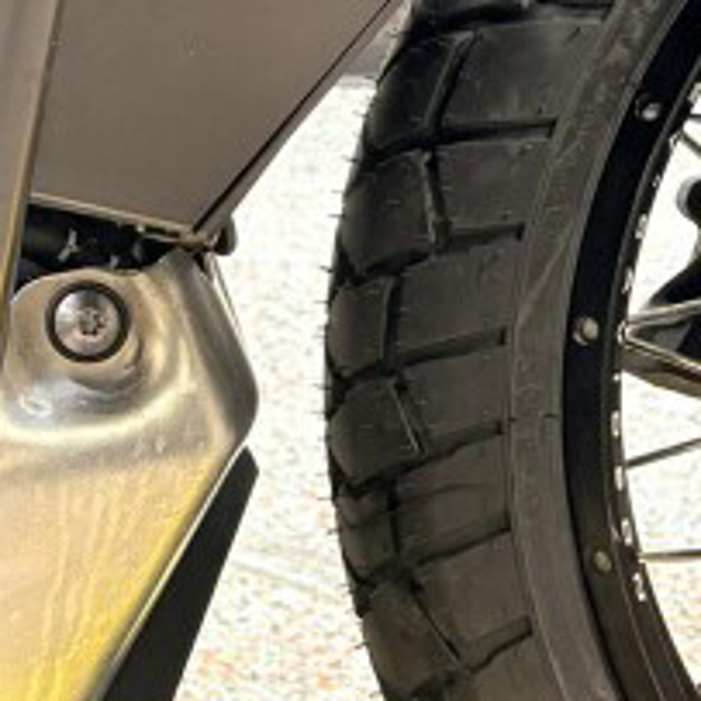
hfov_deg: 12.9
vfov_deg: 14.2
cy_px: -28
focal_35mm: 121
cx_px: -603
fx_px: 2772
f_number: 1.6
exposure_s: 1/60
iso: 125
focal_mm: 5.96
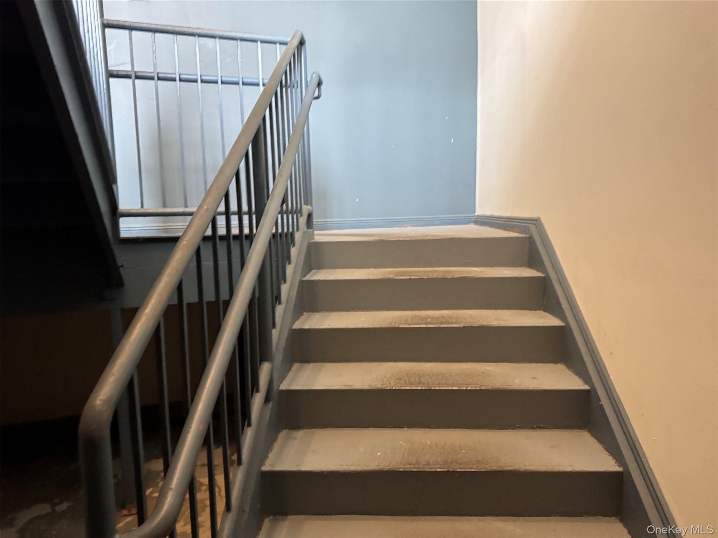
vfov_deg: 56.8
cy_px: 269
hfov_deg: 71.6
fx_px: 498
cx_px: 359
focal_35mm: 24
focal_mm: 6.76
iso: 800
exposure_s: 1/56
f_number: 1.78
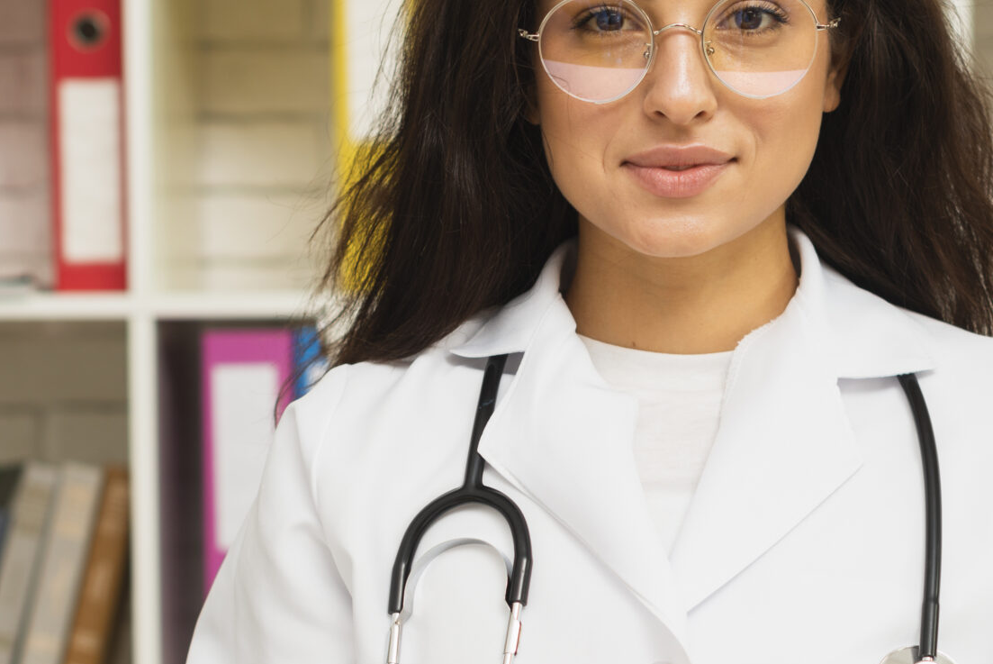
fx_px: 3202
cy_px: 496
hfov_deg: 17.6
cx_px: 654
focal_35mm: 116
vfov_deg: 11.8
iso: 125
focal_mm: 50
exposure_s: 1/160
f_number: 3.2
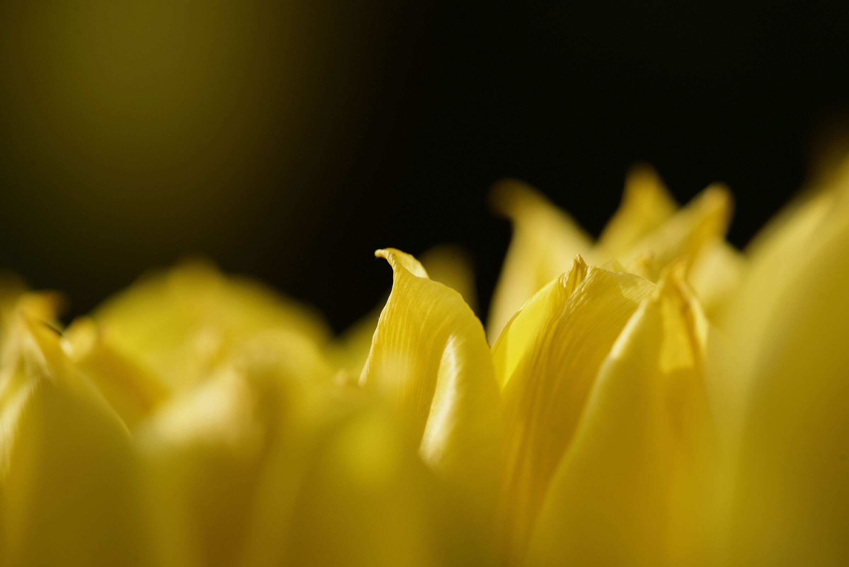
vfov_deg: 6.9
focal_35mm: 200
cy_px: 284
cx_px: 424
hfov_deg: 10.3
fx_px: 4718
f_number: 8
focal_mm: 200
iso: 100
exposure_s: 1/180
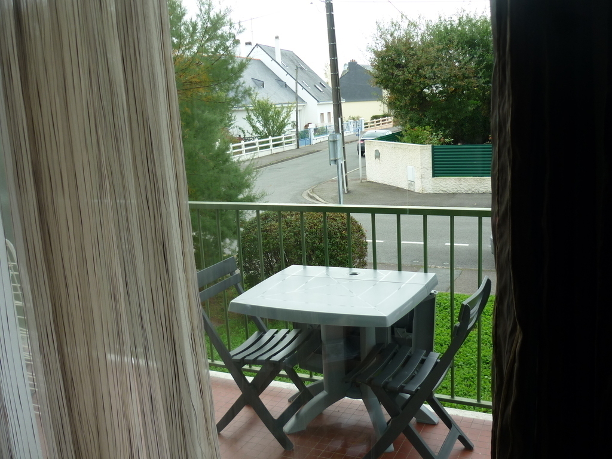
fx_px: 583
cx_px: 306
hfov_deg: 55.4
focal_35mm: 33
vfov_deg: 42.9
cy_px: 230
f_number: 2.8
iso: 80
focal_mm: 5.5
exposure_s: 1/100
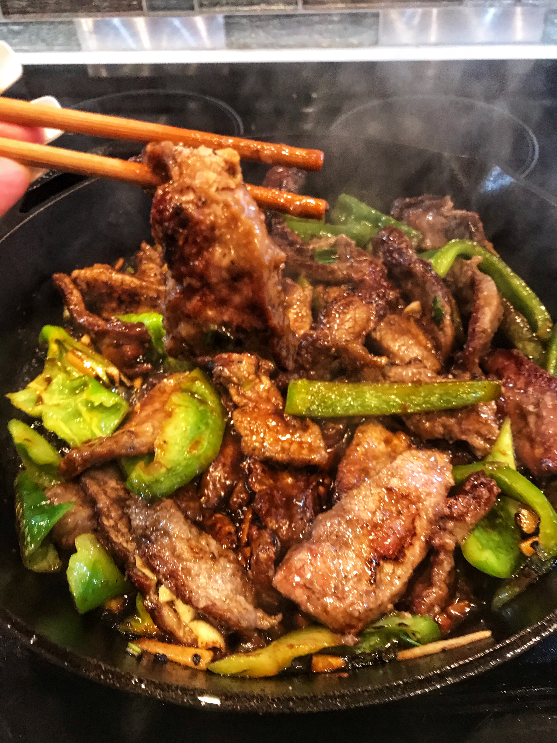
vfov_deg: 63.4
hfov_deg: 49.7
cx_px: 278
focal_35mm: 28
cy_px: 372
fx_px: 601
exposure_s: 1/15
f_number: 1.8
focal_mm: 3.99
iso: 100
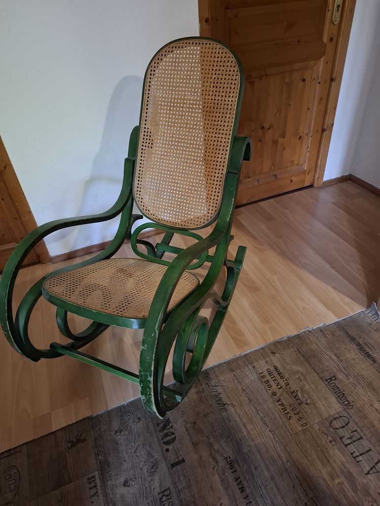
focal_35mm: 23
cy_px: 253
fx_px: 337
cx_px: 190
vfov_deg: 73.9
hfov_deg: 58.9
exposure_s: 1/25
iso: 400
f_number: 1.8
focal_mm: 5.54
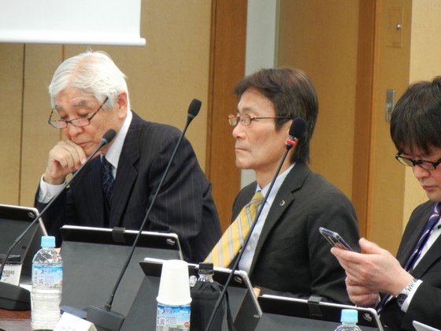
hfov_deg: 7.6
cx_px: 220
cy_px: 166
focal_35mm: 262
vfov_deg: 5.7
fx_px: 3338
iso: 400
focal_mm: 47.2
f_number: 5.1
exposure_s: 1/13
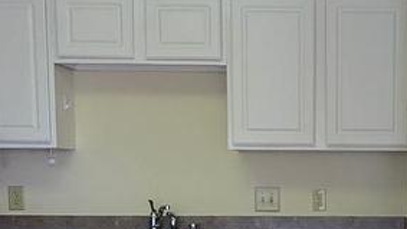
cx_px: 365
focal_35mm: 72
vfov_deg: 16.0
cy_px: 289
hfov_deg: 28.3
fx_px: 777
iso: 80
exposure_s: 1/60
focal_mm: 2.2
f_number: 2.2
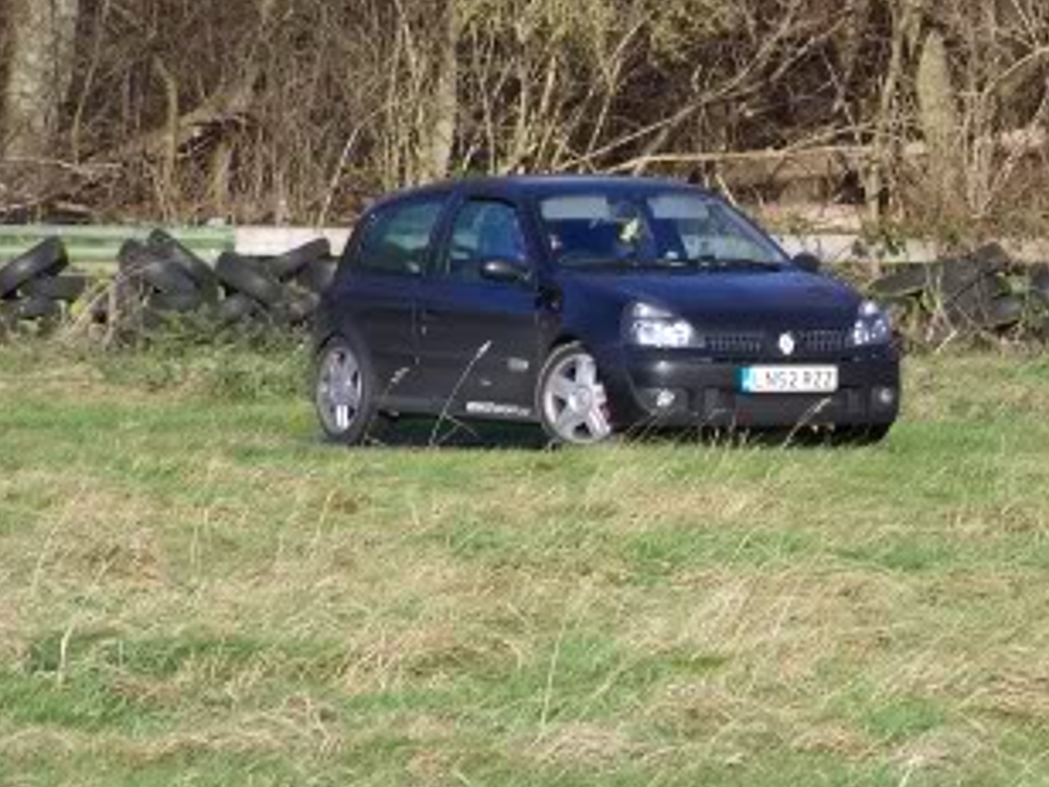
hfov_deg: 4.0
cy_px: 313
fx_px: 15031
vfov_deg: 3.0
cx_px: 943
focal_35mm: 496
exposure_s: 1/500
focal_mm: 39.6
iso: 64
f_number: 3.2
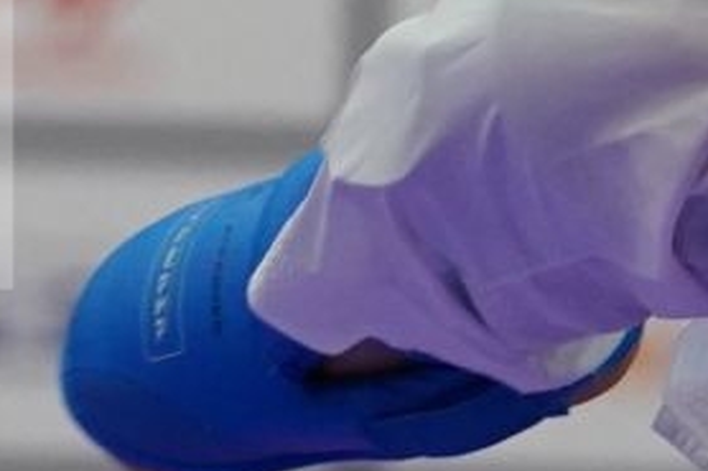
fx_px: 33019
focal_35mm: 1680
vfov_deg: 0.8
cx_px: 639
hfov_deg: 1.2
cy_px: 59
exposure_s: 1/1000
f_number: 2.8
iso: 2500
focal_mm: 173
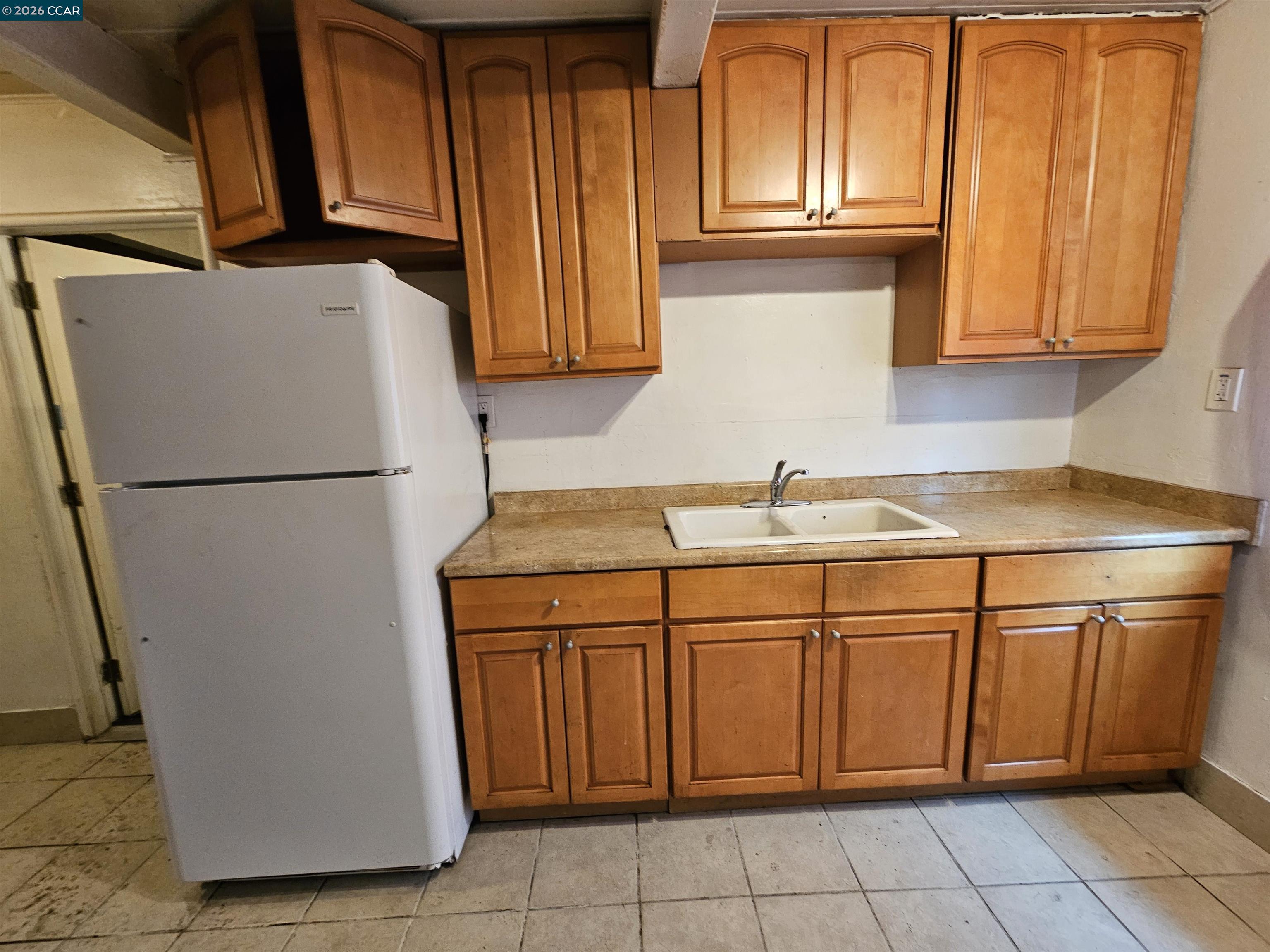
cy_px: 476
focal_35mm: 13
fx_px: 477
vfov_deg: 89.9
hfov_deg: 106.2
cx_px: 635
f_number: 2.2
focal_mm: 2.2
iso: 320
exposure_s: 1/30
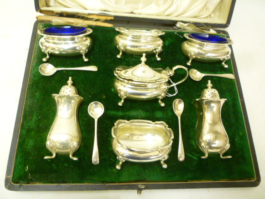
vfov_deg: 48.2
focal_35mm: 29
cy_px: 100
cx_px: 132
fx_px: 222
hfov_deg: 61.7
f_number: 3.3
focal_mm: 5.2
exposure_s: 1/20
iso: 400
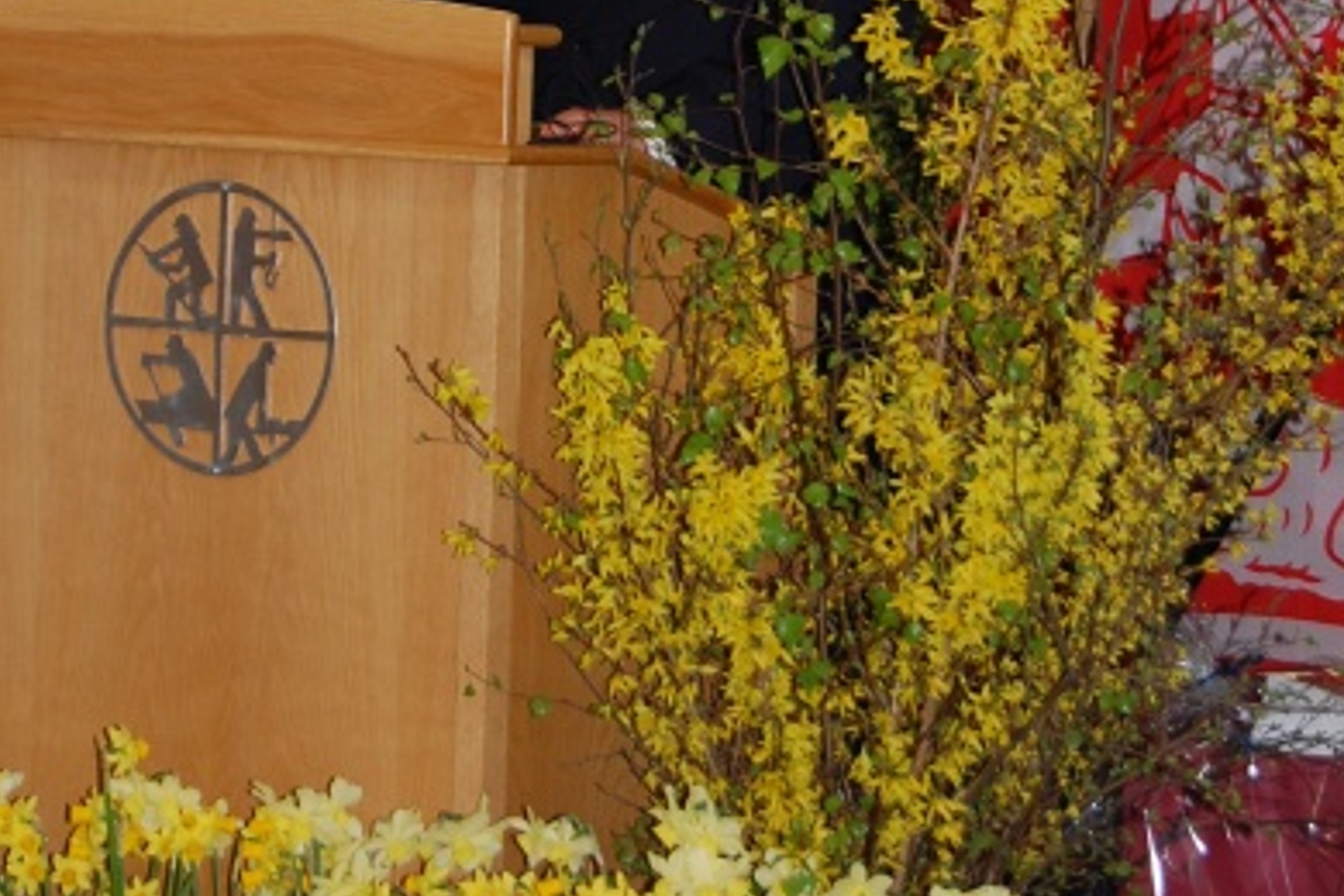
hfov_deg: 13.5
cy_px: -96
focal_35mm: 152
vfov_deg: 9.0
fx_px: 5671
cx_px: 601
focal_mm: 55
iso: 640
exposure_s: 1/60
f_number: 5.6
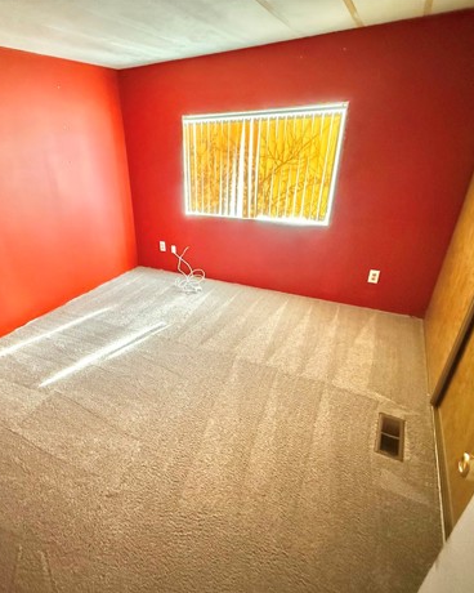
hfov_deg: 70.0
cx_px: 185
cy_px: 306
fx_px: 333
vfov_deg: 83.3
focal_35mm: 19
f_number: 2.2
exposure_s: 1/59
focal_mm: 2.22
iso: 1250
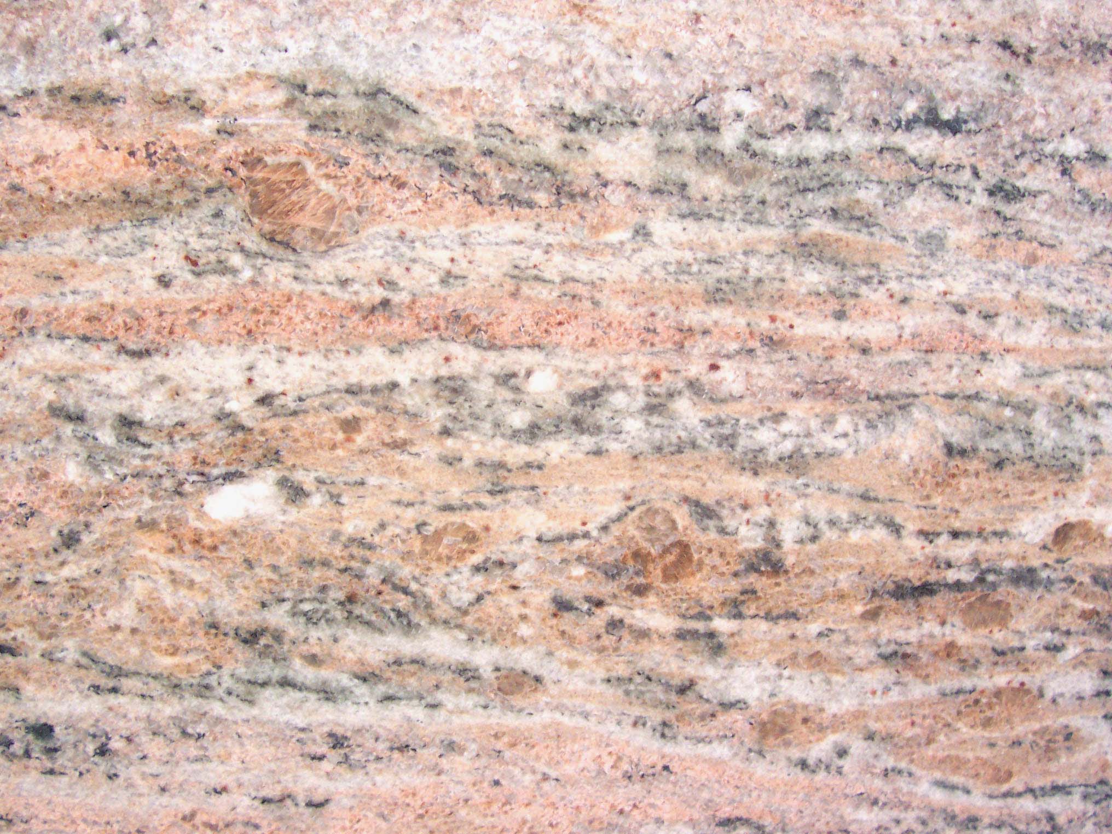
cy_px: 417
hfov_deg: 50.1
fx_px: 1189
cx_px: 556
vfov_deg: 38.7
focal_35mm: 37
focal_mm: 5.6
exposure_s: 1/15
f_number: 2.8
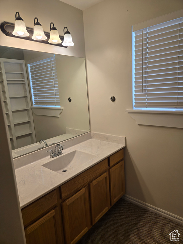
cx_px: 92
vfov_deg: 73.9
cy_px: 122
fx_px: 162
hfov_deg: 58.9
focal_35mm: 23
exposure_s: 1/120
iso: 32
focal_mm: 5.4
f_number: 1.8
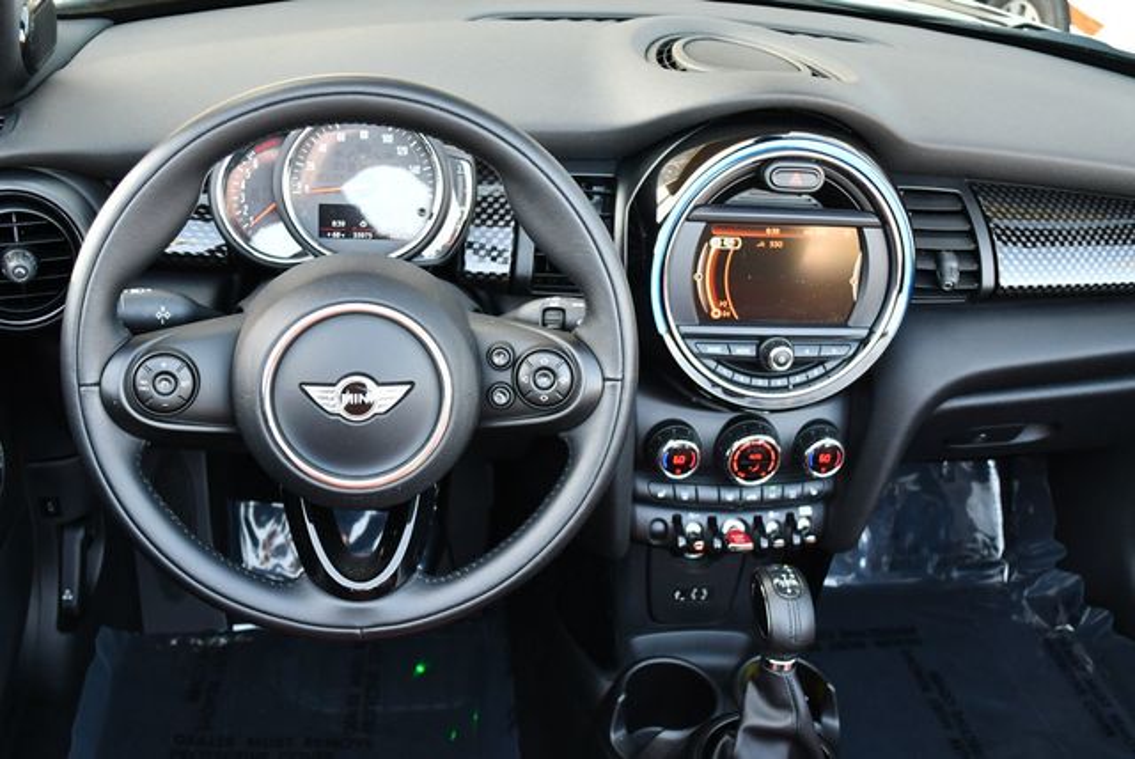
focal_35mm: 36
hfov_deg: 53.1
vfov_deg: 36.9
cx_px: 568
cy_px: 380
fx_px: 1136
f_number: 3.5
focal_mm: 18
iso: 800
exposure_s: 1/200
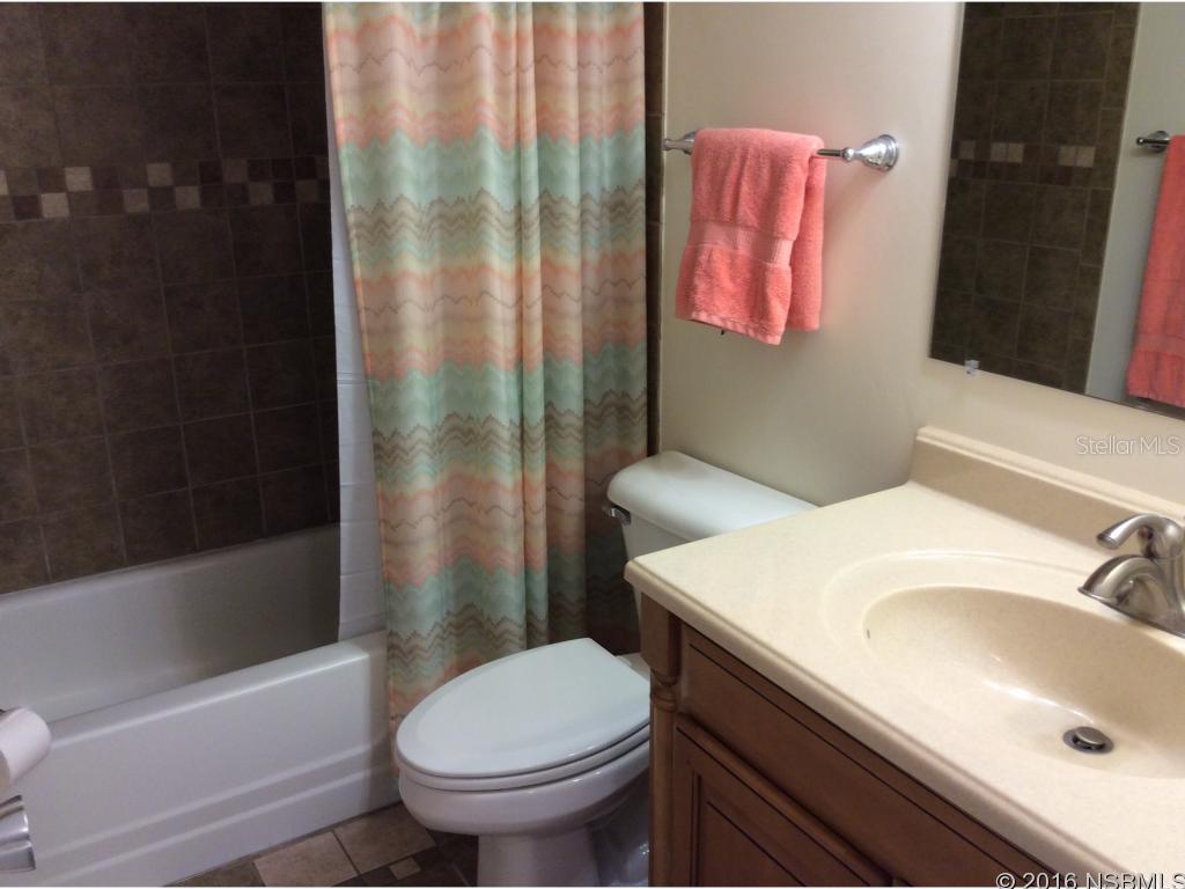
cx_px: 592
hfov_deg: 56.8
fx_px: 1095
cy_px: 444
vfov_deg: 44.2
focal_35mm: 32
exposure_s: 1/24
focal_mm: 3.3
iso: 50
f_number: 2.4
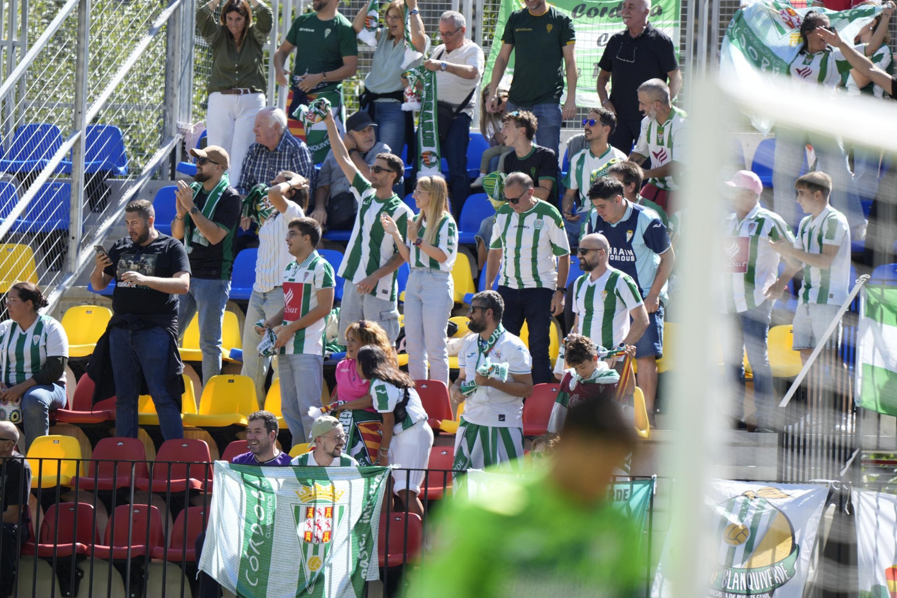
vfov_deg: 3.0
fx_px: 11435
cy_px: 270
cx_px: 396
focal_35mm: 459
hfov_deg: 4.5
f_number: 2.8
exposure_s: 1/1000
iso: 160
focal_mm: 400
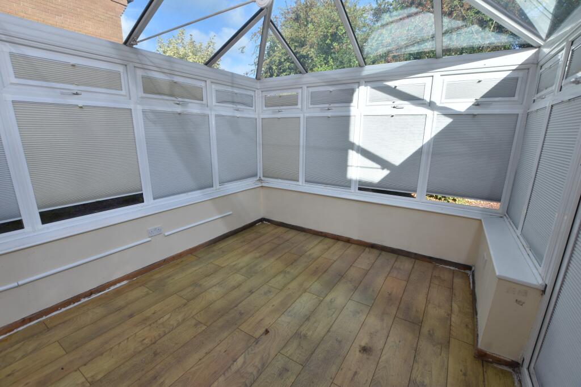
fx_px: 242
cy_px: 194
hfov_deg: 100.4
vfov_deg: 77.3
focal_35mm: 15
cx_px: 290
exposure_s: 1/160
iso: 100
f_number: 6.3
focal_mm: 10
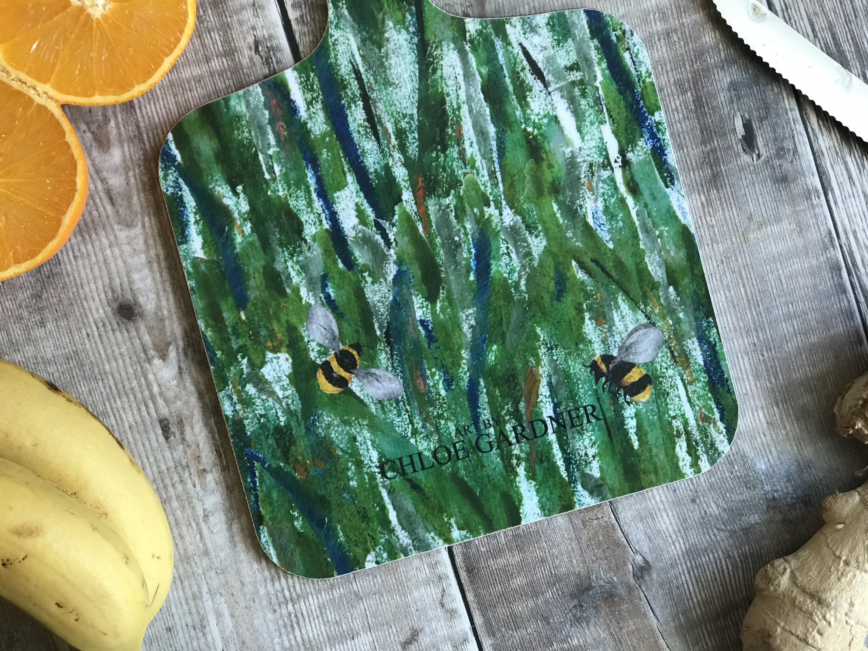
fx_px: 1429
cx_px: 434
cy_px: 326
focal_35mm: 57
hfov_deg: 33.8
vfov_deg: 25.7
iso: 50
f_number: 2.8
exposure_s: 1/50
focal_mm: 6.6
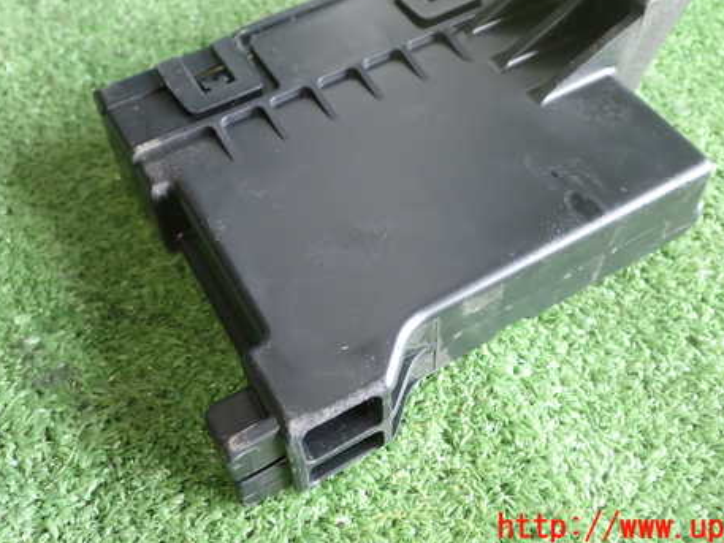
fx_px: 879
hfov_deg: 44.8
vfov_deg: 34.1
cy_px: 192
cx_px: 380
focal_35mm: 42
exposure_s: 1/50
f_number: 2.4
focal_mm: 5.79
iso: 200
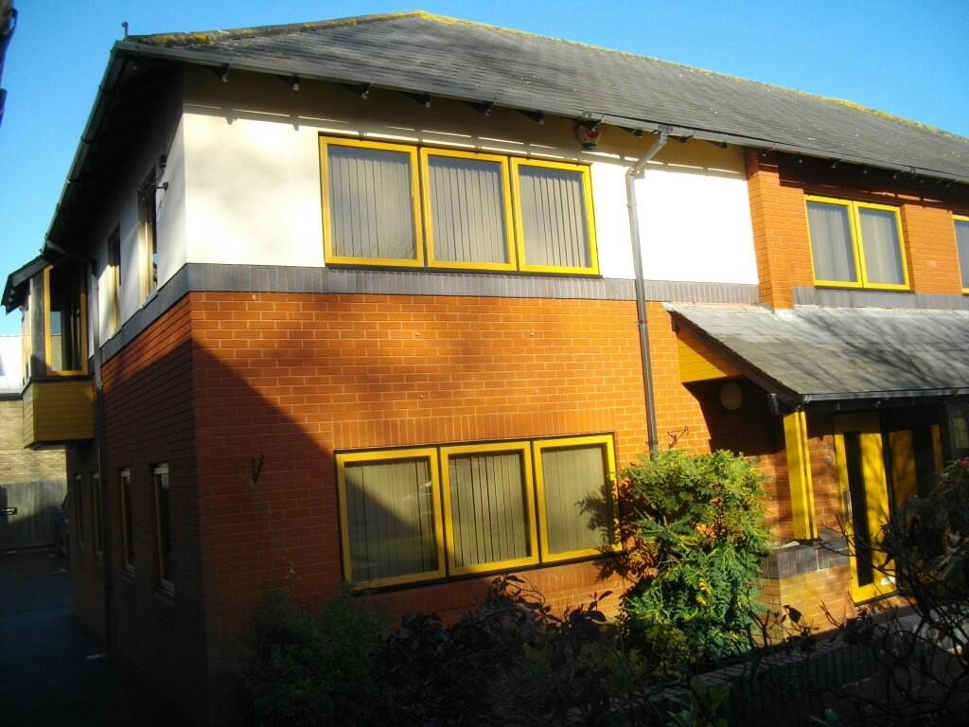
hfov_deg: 58.4
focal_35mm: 31
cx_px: 484
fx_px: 868
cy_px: 364
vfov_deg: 45.4
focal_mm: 5.7
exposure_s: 1/80
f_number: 8.8
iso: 100
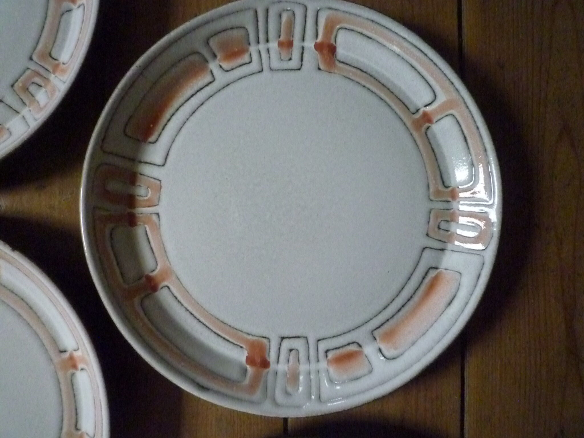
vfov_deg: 54.9
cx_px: 292
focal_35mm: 25
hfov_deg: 69.4
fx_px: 422
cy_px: 219
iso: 1600
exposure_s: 1/640
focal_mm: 4.4
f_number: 3.2
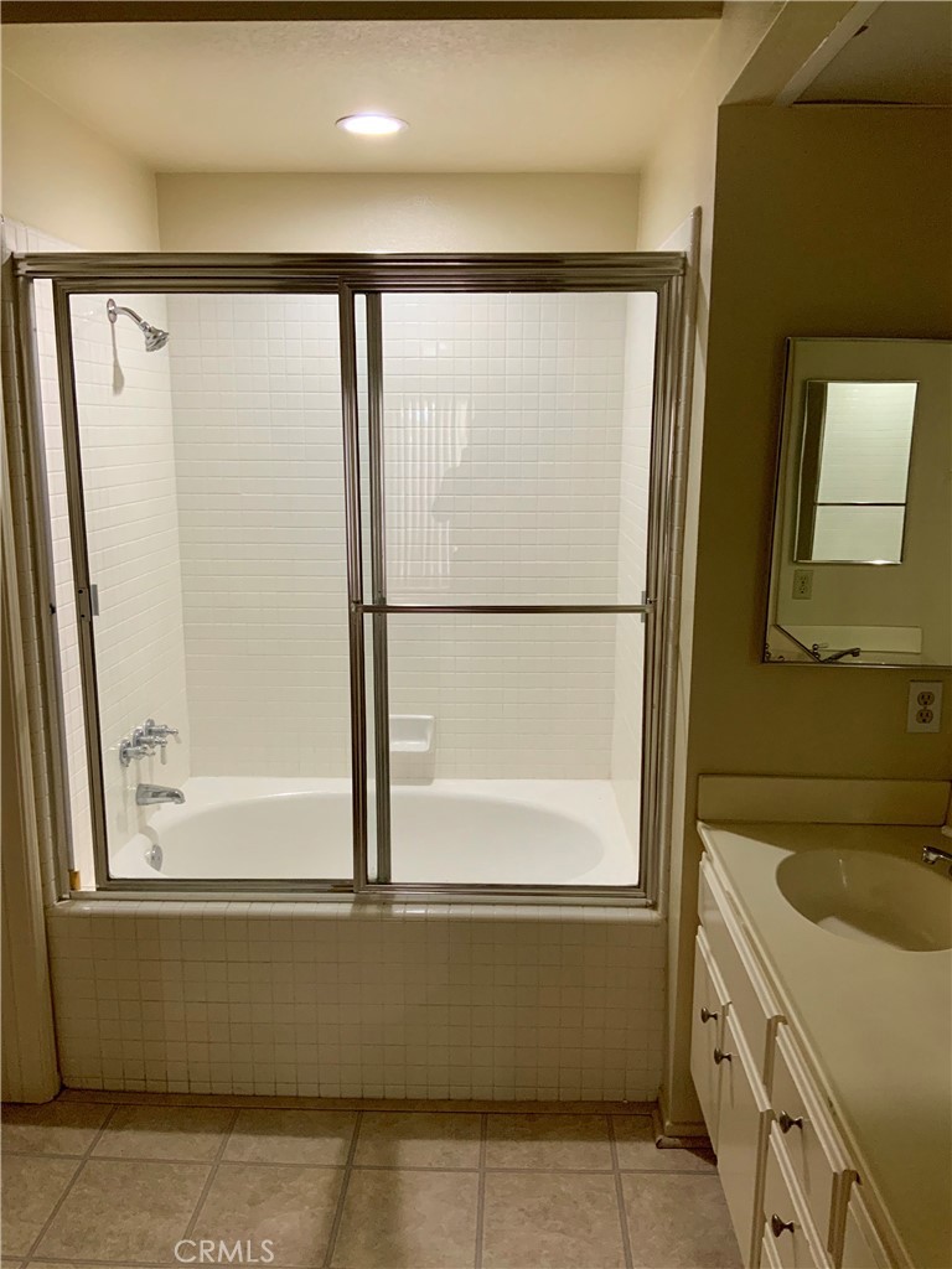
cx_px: 476
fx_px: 1063
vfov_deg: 61.7
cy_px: 634
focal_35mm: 29
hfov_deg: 48.2
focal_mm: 3
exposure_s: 1/60
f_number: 1.8
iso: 100
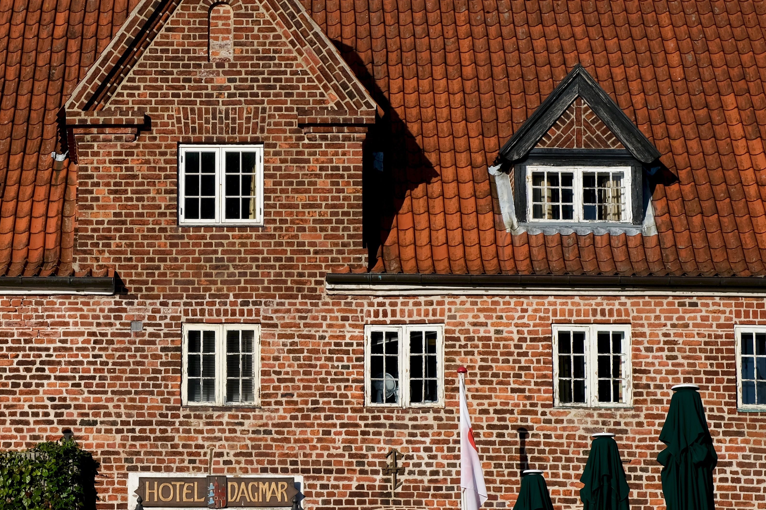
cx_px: 130
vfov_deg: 13.2
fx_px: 2213
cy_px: 316
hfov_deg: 19.4
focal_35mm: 104
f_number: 5.6
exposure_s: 1/1700
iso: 160
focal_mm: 35
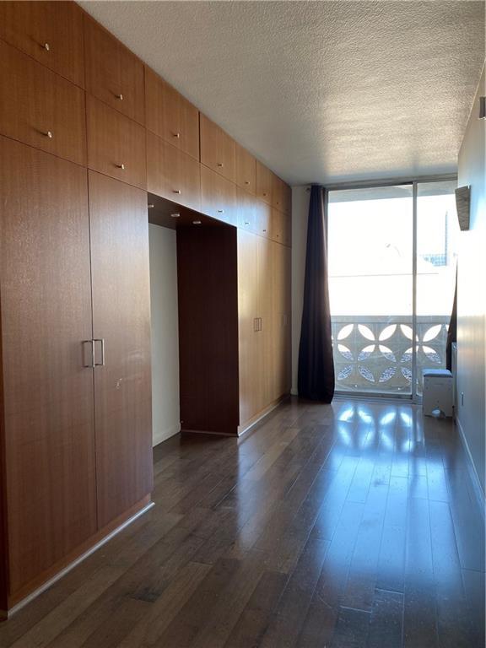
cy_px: 324
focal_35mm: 26
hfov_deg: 53.1
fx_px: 487
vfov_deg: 67.3
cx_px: 243
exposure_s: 1/120
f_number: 1.8
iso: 64
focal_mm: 4.25
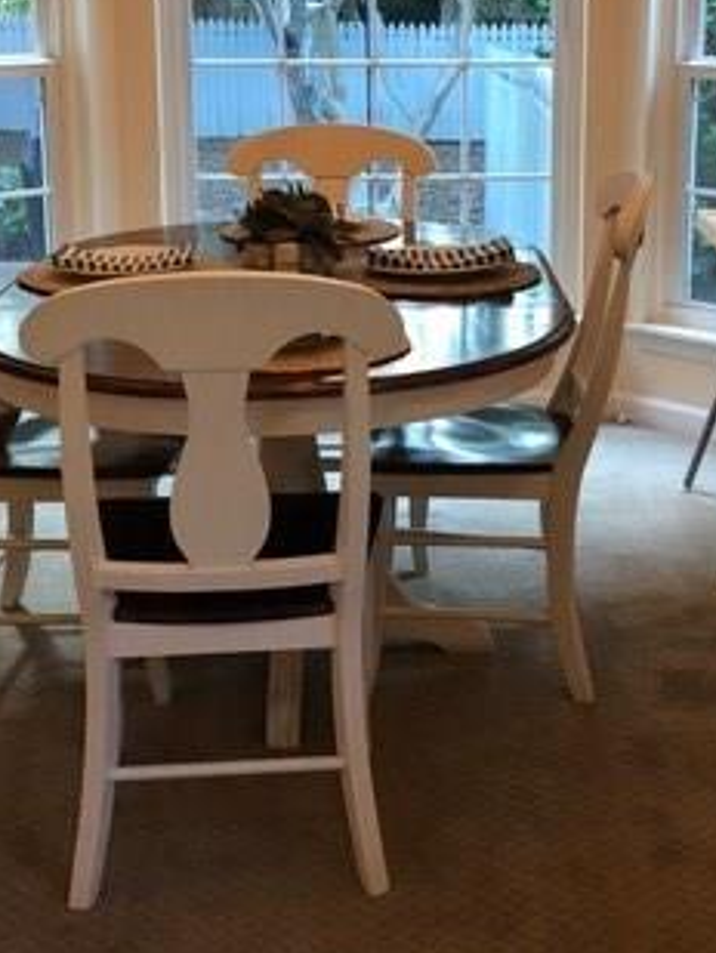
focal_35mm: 58
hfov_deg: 25.2
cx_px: 410
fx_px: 1598
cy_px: 274
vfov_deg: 32.8
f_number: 1.8
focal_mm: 3.99
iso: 40
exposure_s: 1/15
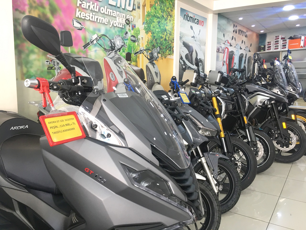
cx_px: 153
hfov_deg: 61.7
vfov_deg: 48.2
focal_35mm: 29
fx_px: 256
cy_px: 115
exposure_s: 1/17
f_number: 2.2
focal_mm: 4.15
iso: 40
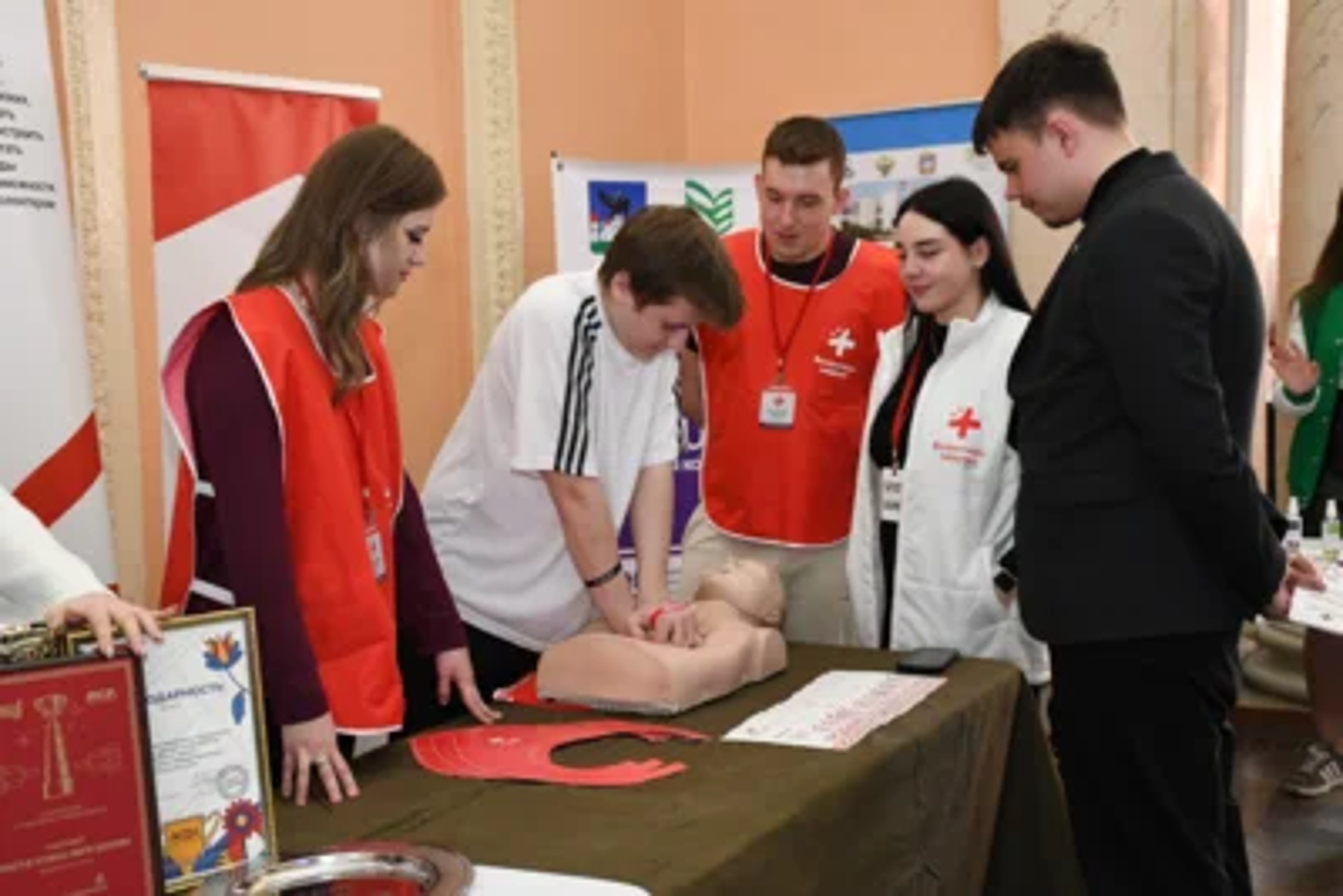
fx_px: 1791
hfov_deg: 41.1
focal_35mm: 48
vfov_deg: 28.1
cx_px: 672
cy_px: 448
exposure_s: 1/100
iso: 2500
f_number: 5.6
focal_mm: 32
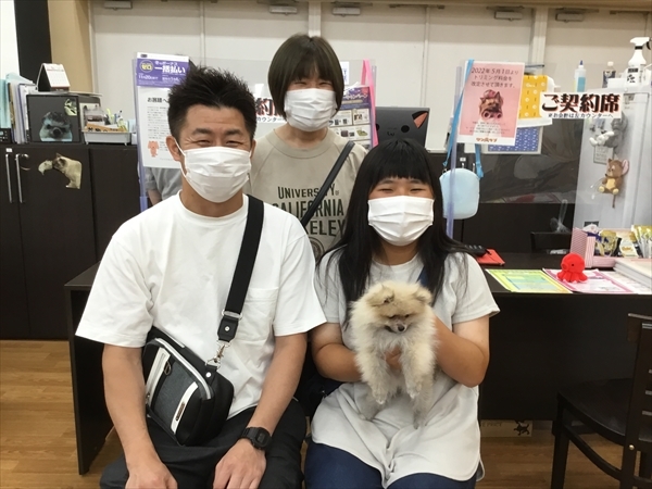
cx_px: 326
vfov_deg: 45.4
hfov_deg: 58.4
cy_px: 244
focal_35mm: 31
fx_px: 584
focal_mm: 3.3
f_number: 2.4
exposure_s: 1/33
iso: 64
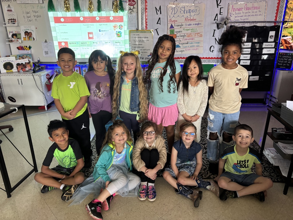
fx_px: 220
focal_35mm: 26
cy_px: 110
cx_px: 146
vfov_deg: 53.1
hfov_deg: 67.3
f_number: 1.6
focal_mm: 5.96
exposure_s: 1/60
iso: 400
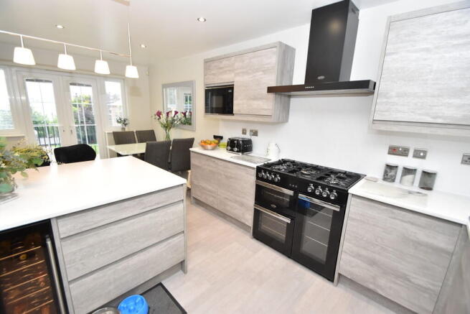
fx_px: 196
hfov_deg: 100.4
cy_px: 157
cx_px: 235
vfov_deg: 77.4
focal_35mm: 15
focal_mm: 10
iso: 800
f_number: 5
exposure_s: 1/100
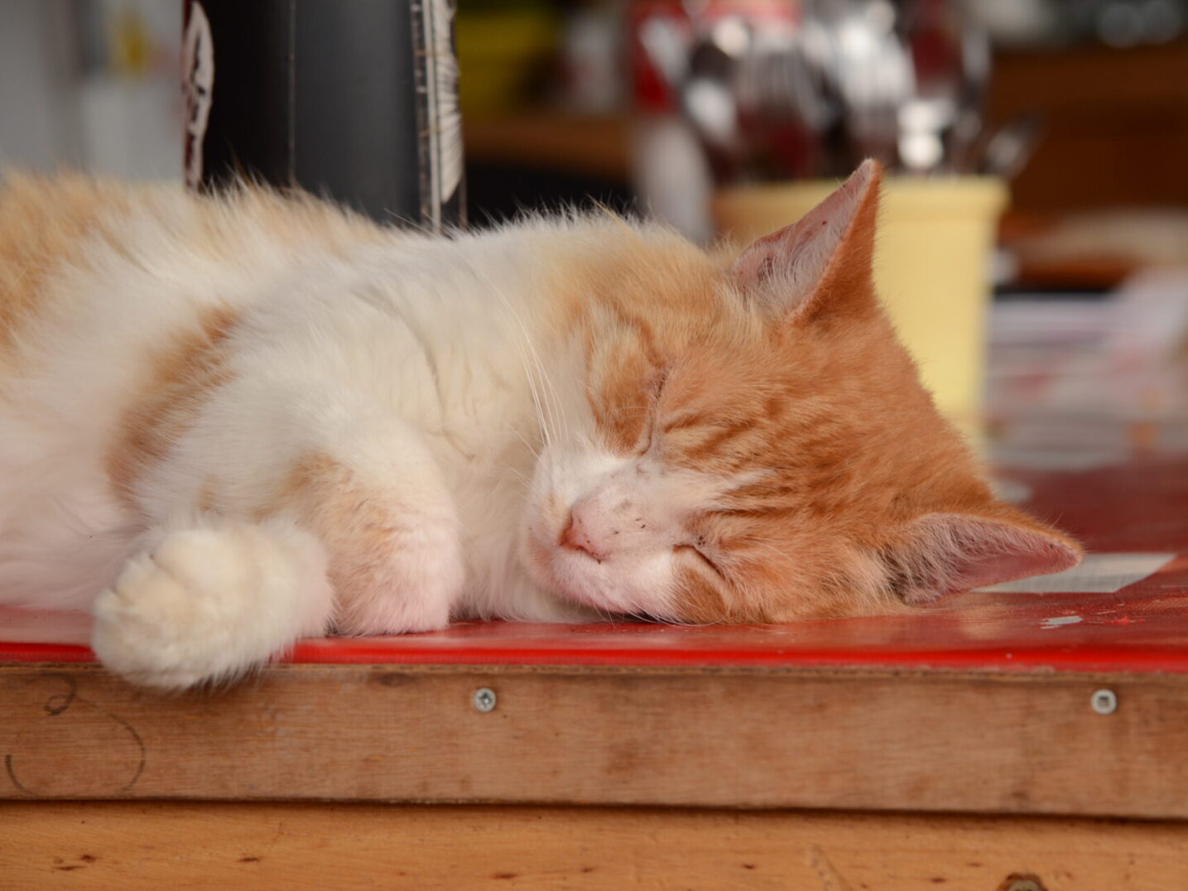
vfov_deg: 11.7
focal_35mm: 127
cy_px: 446
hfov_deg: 15.5
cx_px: 624
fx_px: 4358
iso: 100
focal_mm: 78
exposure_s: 1/125
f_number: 7.1
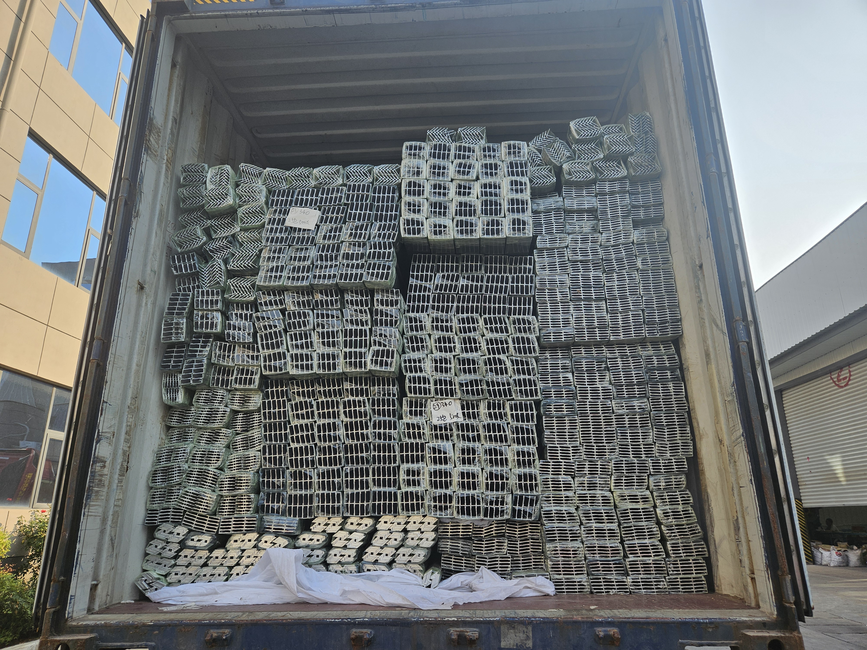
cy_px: 325
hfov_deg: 73.9
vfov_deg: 58.9
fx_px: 576
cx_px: 434
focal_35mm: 23
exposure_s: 1/754
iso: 25
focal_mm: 5.4
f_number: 1.8
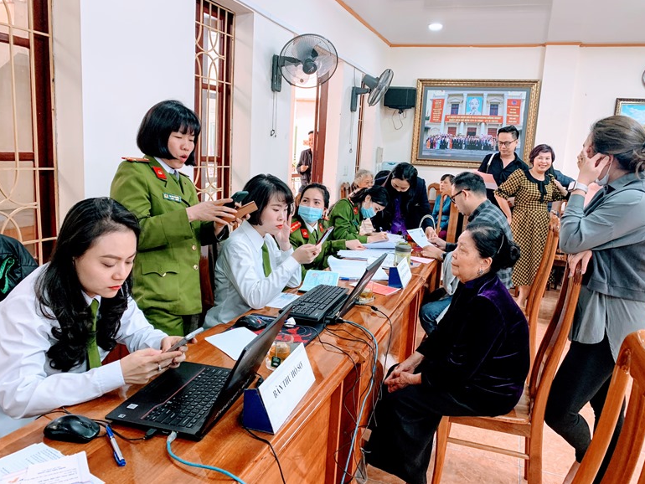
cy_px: 236
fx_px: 503
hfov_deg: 65.3
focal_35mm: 27
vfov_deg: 51.4
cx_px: 333
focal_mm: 4.25
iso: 160
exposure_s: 1/50
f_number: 1.8
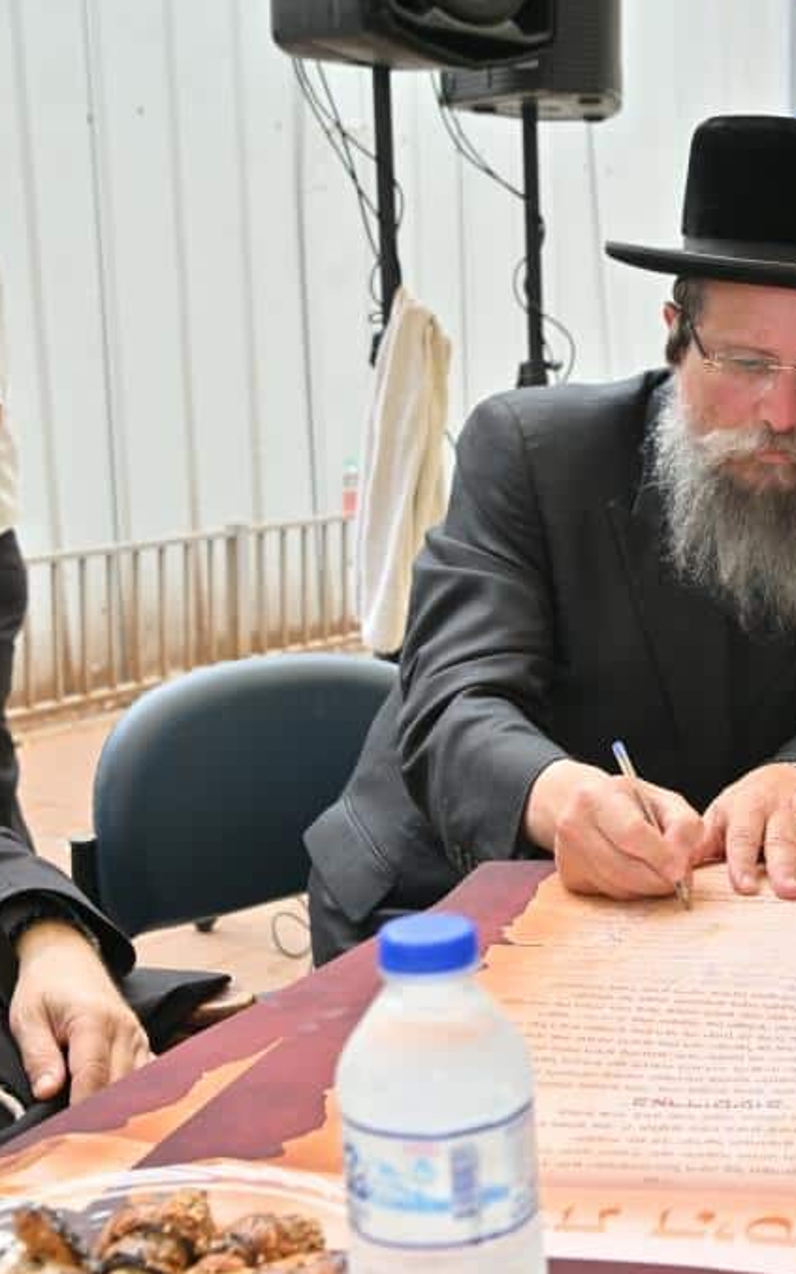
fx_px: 1875
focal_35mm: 54
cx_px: 674
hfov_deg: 23.5
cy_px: 641
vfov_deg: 37.5
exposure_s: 1/160
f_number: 6.3
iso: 125
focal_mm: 35
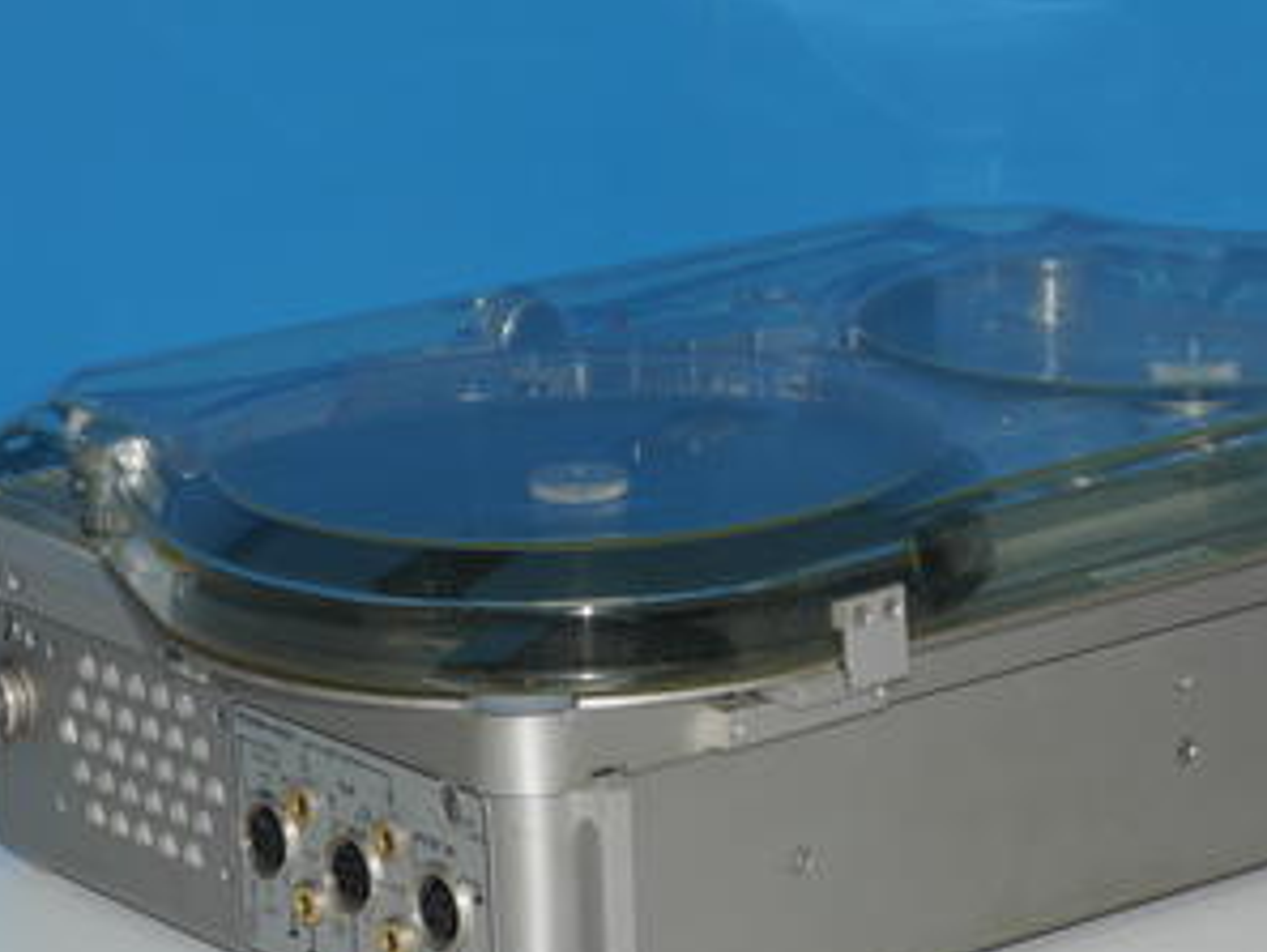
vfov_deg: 10.0
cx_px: 764
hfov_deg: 13.3
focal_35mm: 148
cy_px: 632
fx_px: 5419
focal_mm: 55
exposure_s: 1/60
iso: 400
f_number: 11
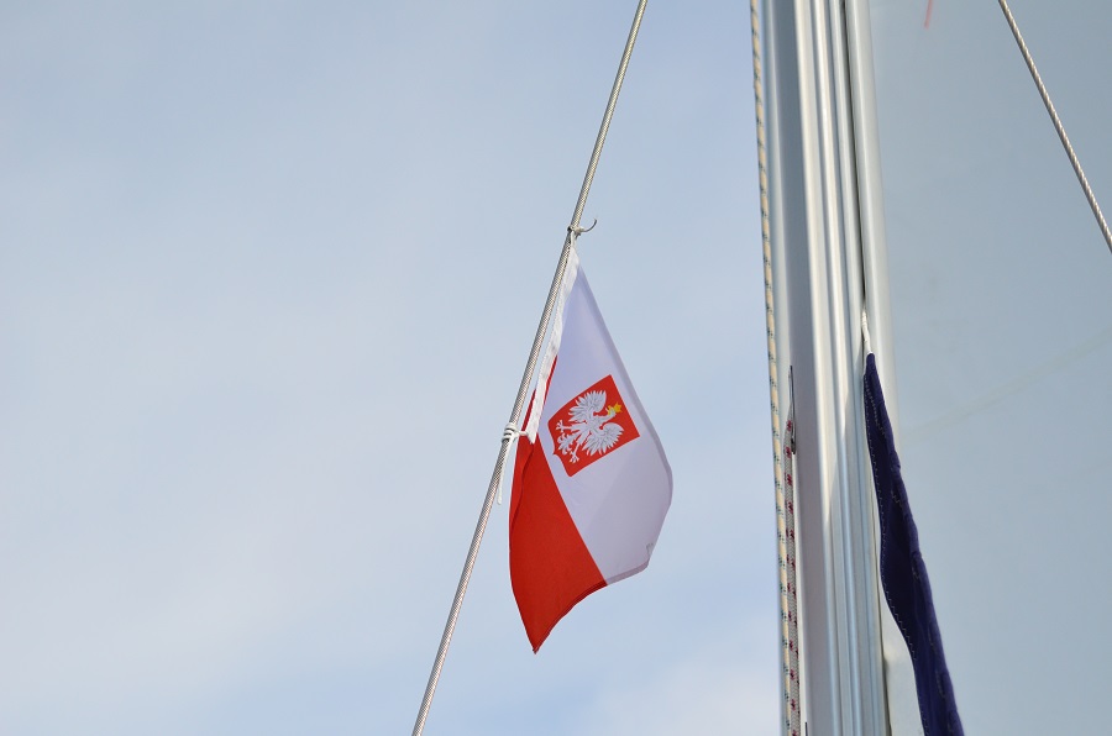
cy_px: 368
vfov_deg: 13.0
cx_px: 556
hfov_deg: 19.5
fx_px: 3236
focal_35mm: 105
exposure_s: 1/6400
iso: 640
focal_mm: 70
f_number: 4.5
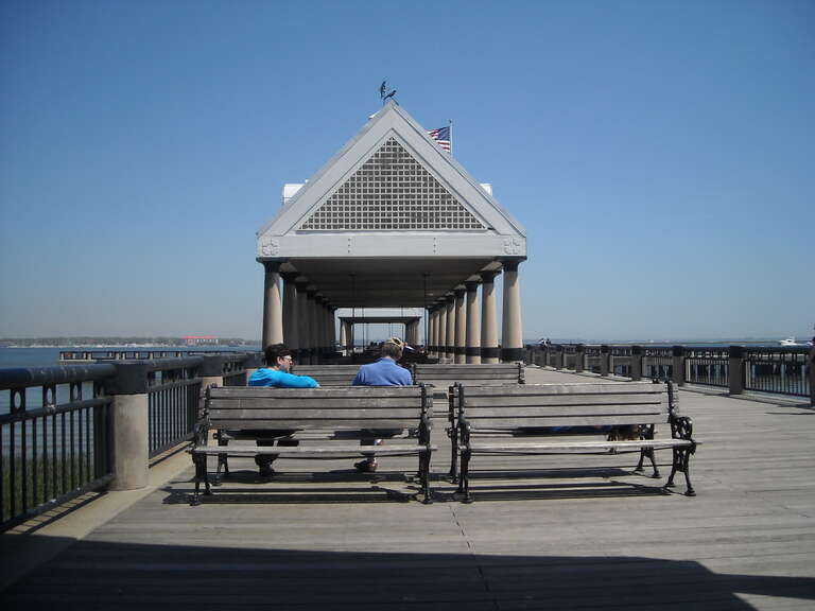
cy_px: 306
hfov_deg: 52.6
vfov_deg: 40.7
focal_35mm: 35
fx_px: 824
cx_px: 408
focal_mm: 5.7
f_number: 5.6
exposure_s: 1/521
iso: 64
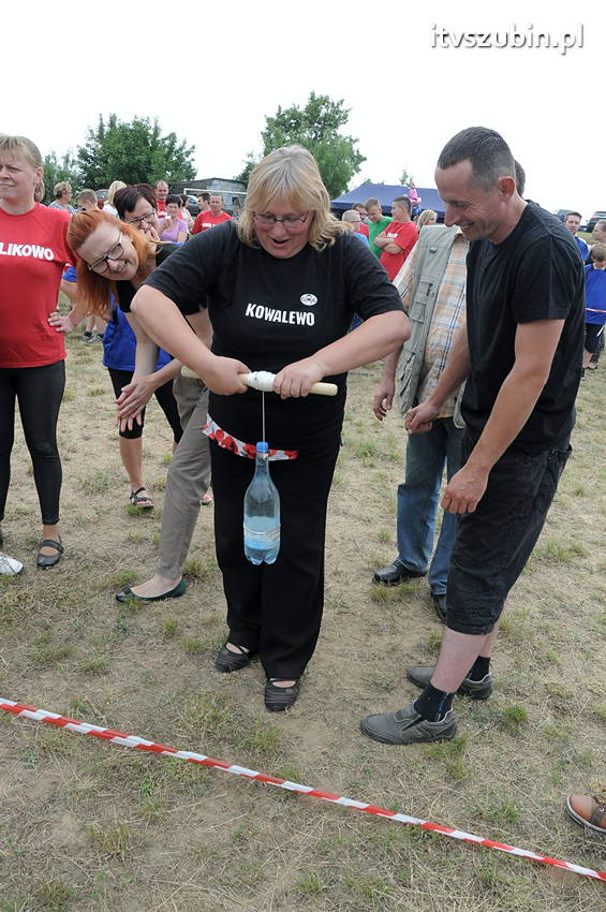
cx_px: 303
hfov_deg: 47.8
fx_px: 683
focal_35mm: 27
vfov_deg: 67.4
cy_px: 456
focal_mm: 18
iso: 800
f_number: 10
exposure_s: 1/400
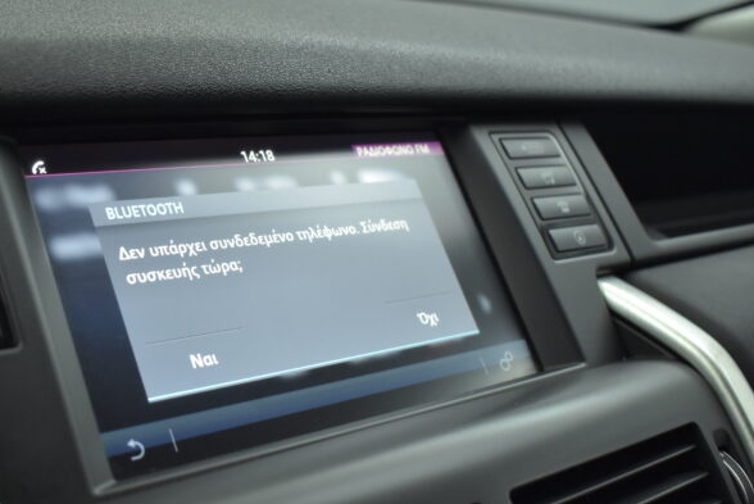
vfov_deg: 28.7
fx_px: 985
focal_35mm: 47
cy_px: 288
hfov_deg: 41.5
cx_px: 268
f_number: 3.8
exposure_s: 1/125
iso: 1600
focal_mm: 24
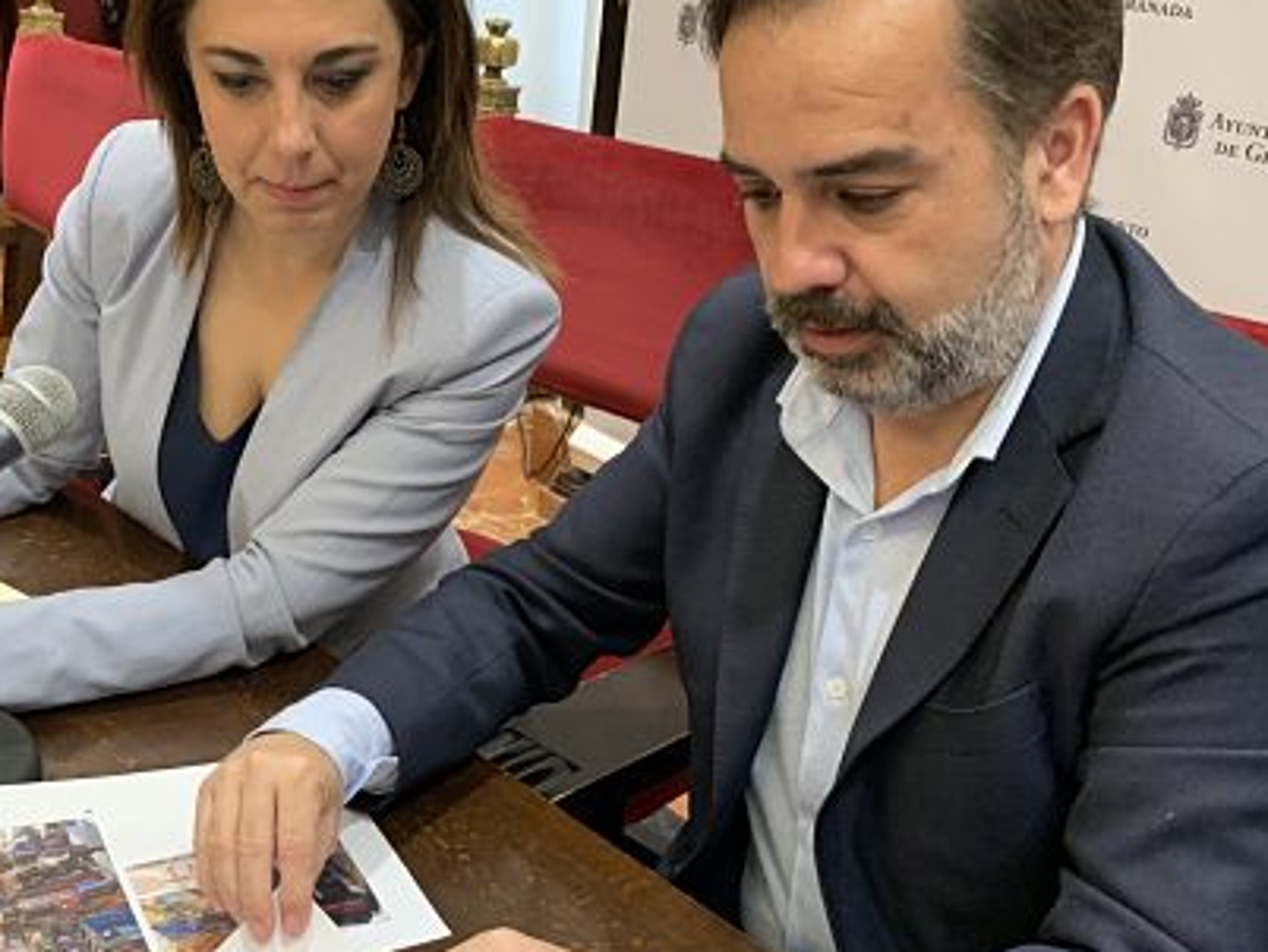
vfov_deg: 33.5
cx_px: 308
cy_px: 560
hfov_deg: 42.4
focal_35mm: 43
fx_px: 1576
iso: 320
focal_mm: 4.25
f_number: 1.8
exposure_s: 1/50
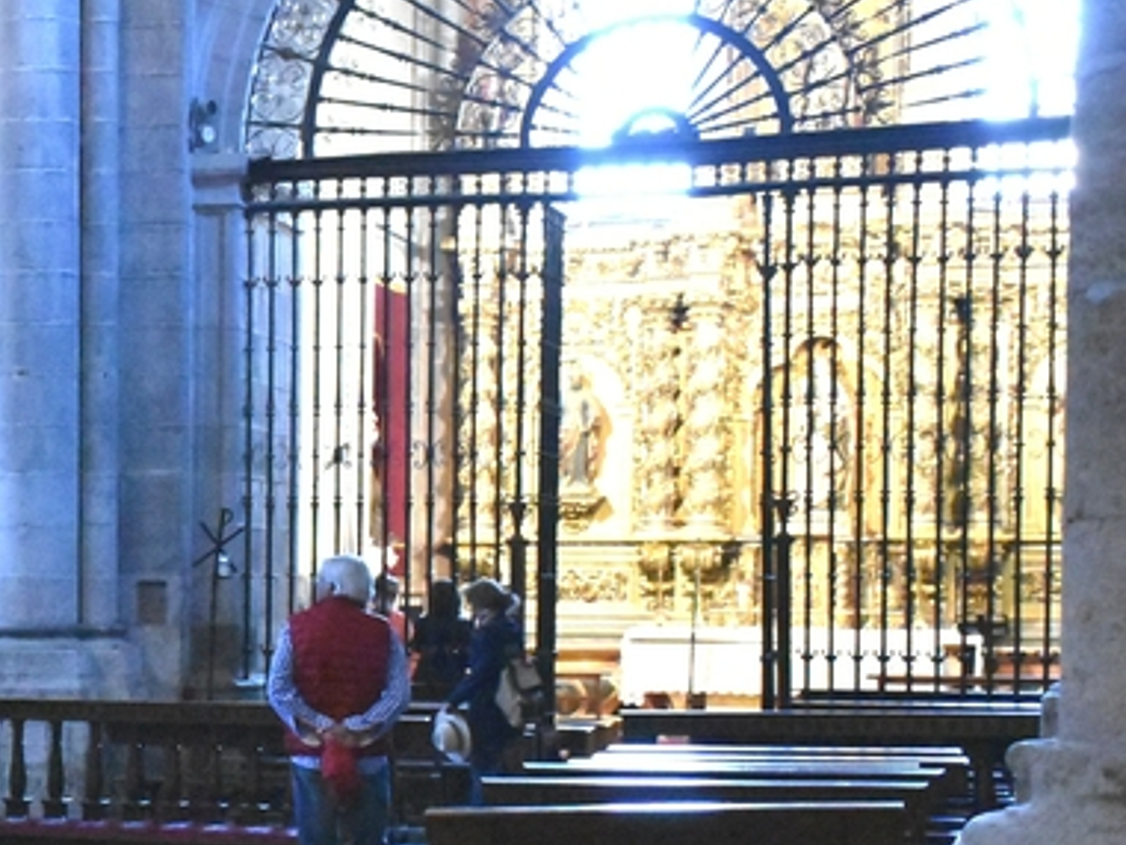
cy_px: 653
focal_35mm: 92
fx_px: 2998
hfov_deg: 20.1
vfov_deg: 16.0
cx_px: -186
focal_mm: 27
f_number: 4
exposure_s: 1/125
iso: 14400
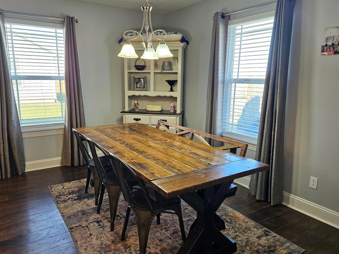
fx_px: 255
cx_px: 162
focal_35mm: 26
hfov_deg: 67.3
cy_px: 125
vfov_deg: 53.1
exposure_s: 1/120
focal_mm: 5.4
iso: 200
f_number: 1.8
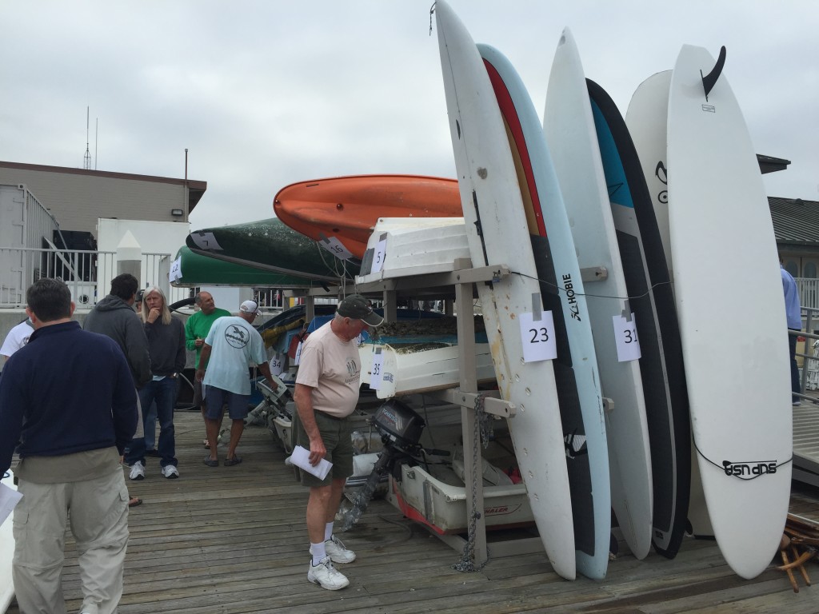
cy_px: 307
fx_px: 686
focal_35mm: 29
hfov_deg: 61.7
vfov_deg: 48.2
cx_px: 410
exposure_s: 1/573
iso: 32
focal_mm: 4.15
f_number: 2.2
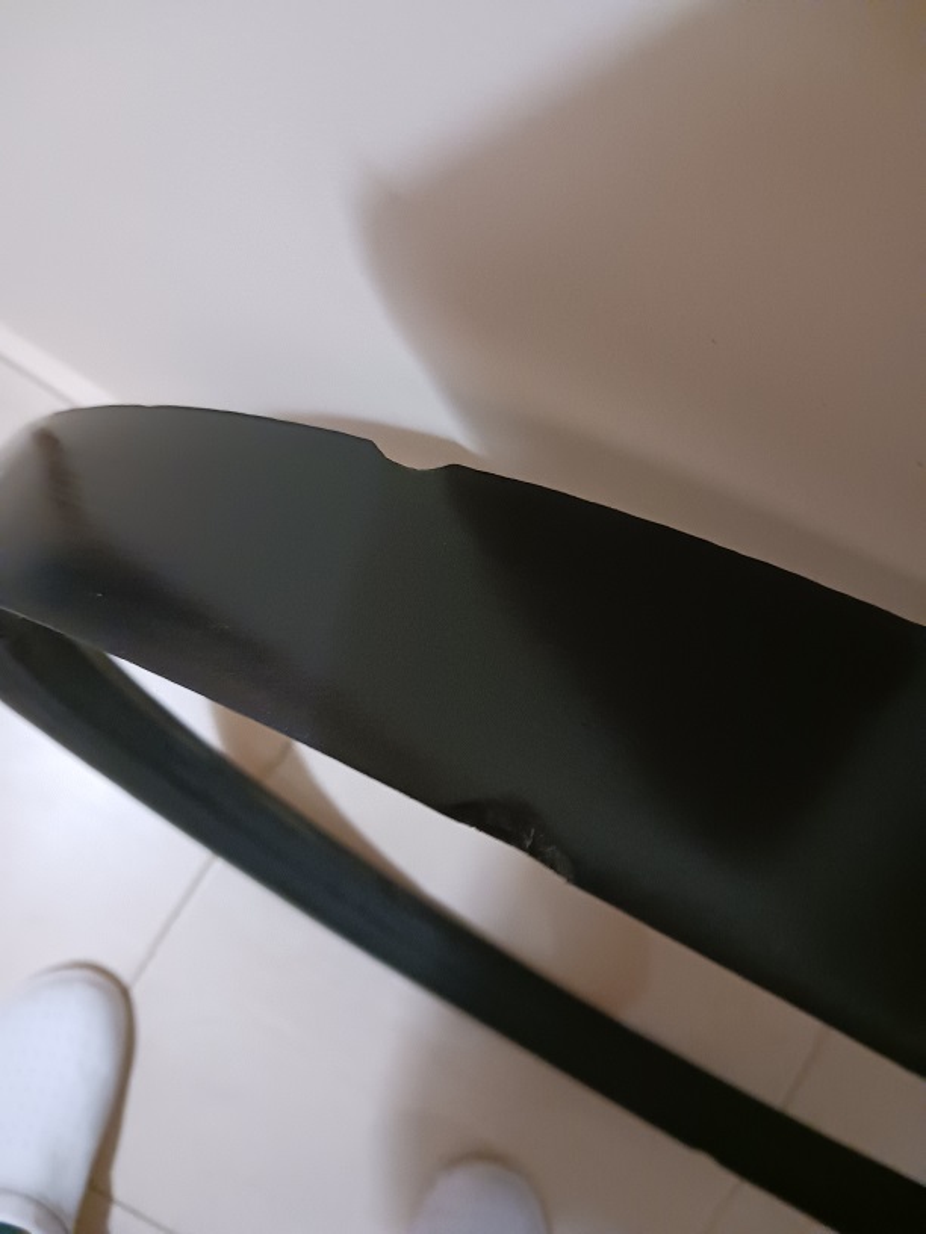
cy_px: 617
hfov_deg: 51.4
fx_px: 963
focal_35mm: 27
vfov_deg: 65.3
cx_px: 463
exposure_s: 1/16.7
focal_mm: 4
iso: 1250
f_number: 1.8
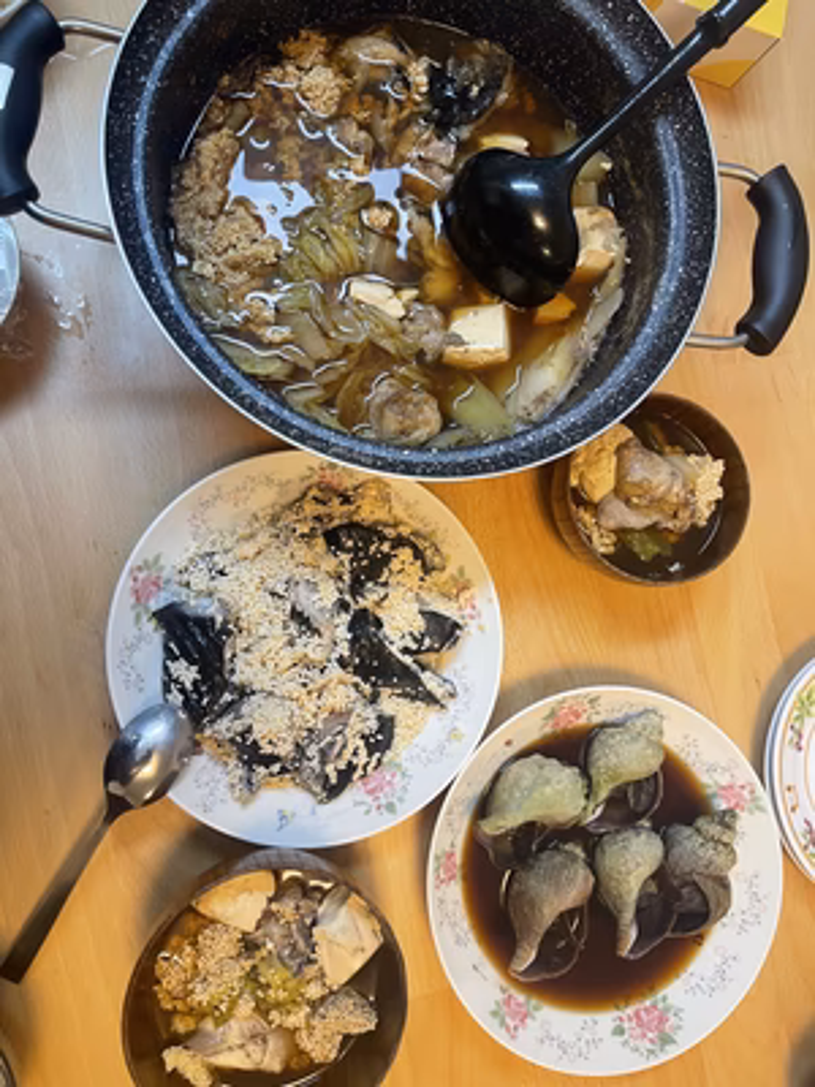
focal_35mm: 25
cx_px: 408
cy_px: 544
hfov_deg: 54.9
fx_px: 785
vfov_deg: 69.4
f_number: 1.6
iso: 125
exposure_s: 1/73
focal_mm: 5.1
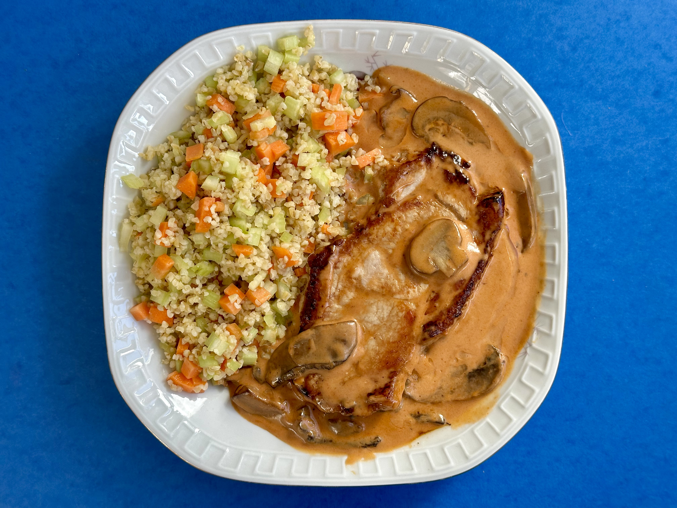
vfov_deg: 30.3
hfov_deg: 39.7
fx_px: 939
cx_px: 338
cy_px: 254
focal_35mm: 48
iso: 64
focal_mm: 6.86
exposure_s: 1/240
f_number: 1.78
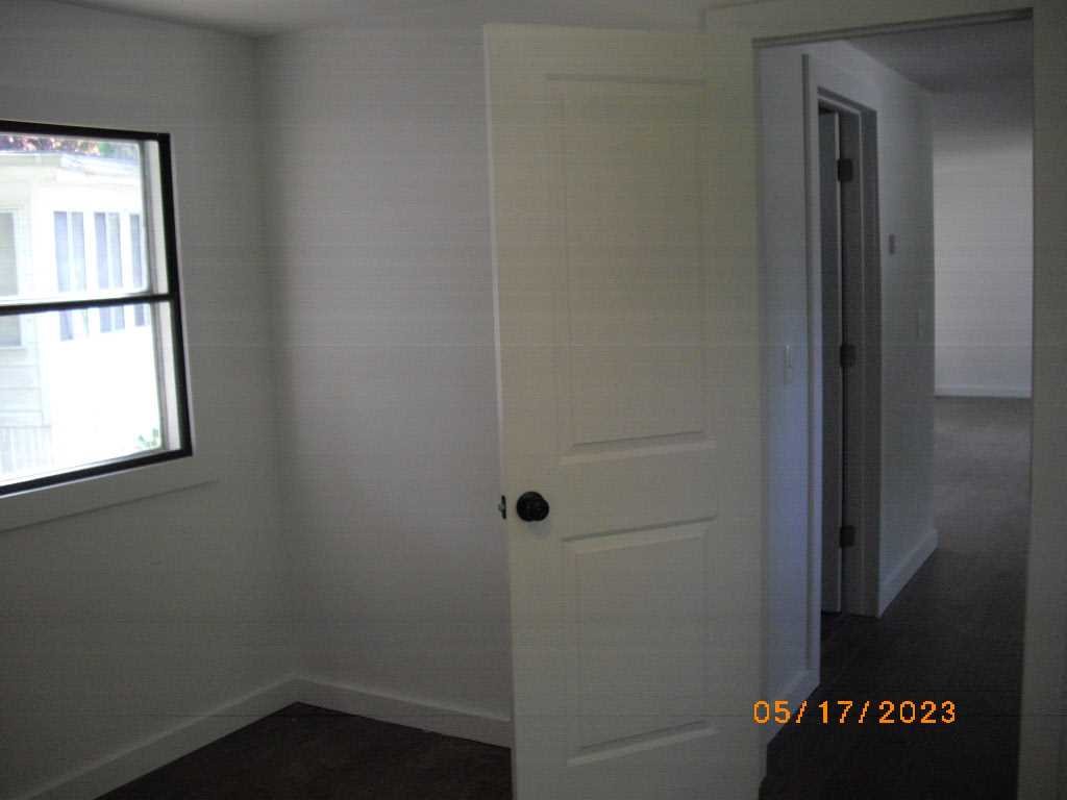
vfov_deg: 37.7
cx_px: 534
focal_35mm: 38
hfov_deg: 49.0
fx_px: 1171
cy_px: 400
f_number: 2.8
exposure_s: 1/80
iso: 200
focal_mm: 7.9
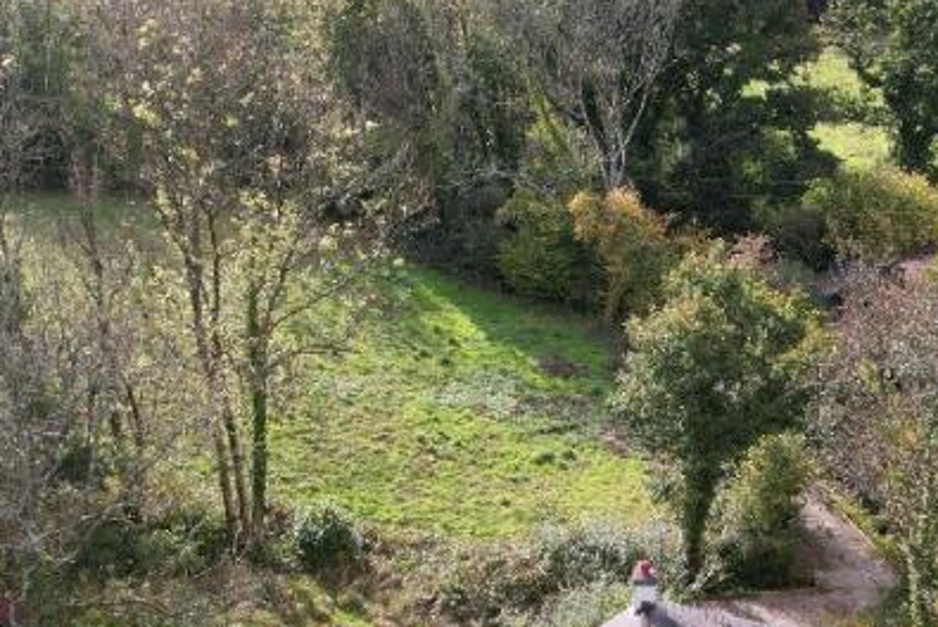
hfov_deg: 34.5
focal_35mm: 57
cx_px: 667
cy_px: 483
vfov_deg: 23.5
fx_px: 1486
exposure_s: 1/640
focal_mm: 8.38
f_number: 2.8
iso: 100
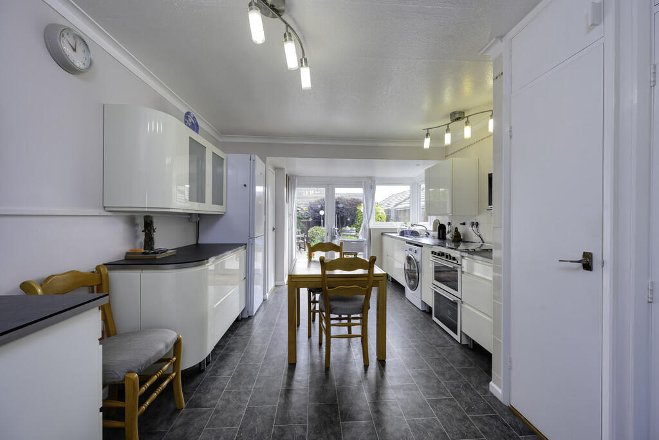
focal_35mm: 14
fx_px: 256
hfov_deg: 104.2
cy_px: 220
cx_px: 330
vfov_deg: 81.2
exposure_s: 1/60
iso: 320
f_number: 7.1
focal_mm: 14
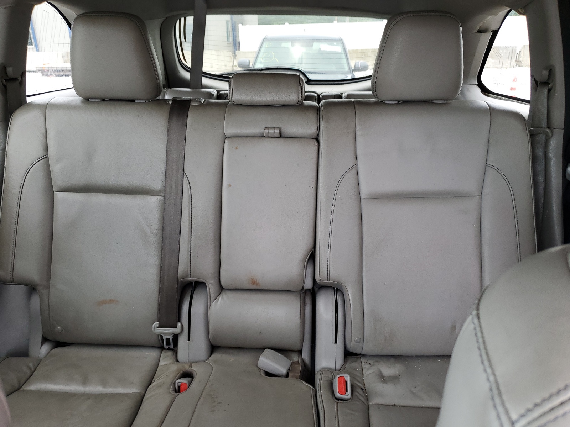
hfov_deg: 67.3
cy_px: 214
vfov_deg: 53.1
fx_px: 428
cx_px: 285
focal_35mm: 26
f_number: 1.5
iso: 50
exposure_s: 1/60.2
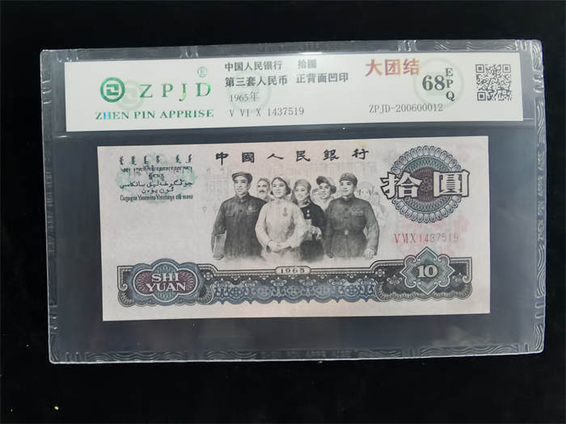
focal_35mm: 27
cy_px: 212
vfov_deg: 51.4
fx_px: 441
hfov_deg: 65.3
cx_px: 283
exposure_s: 1/25
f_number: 2.2
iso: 400
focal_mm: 2.26
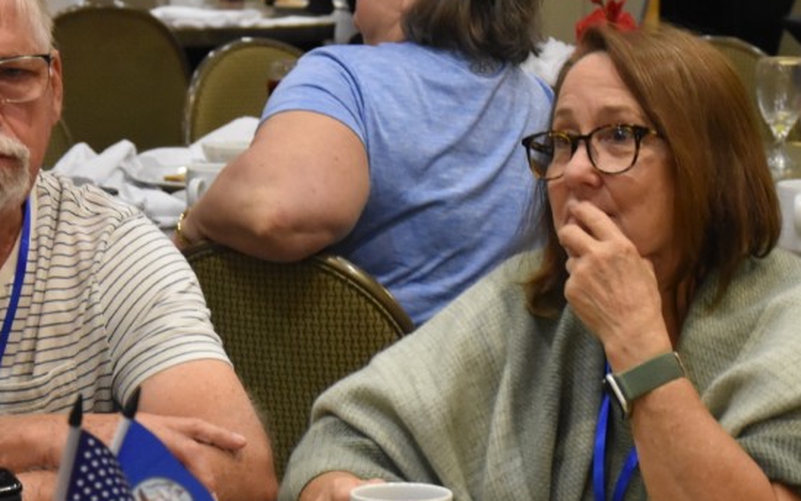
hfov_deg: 12.5
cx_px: 324
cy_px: 307
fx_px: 3647
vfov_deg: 7.9
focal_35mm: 167
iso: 2500
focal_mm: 52
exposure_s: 1/60
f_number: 5
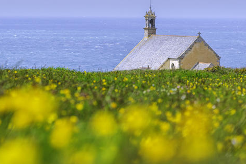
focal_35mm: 204
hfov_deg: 10.1
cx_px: 130
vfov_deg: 6.7
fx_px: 1395
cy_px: 66
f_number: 10
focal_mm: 160
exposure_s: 1/250
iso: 125
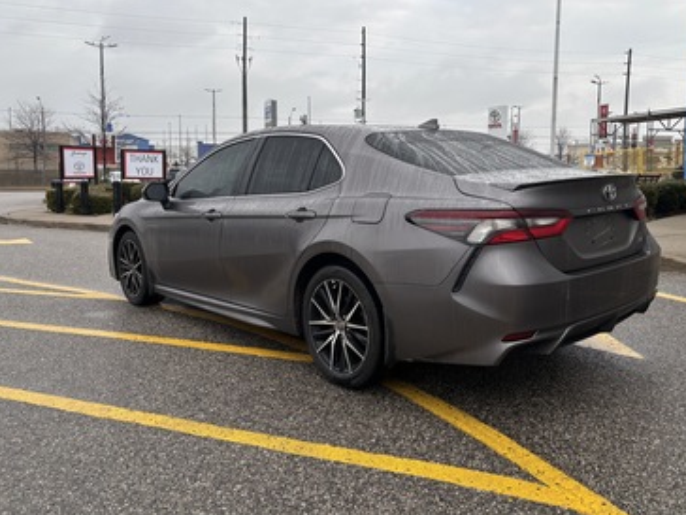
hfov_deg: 59.8
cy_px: 225
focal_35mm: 30
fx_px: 595
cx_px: 377
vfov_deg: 46.7
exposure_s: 1/334
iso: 50
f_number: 1.6
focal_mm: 5.96
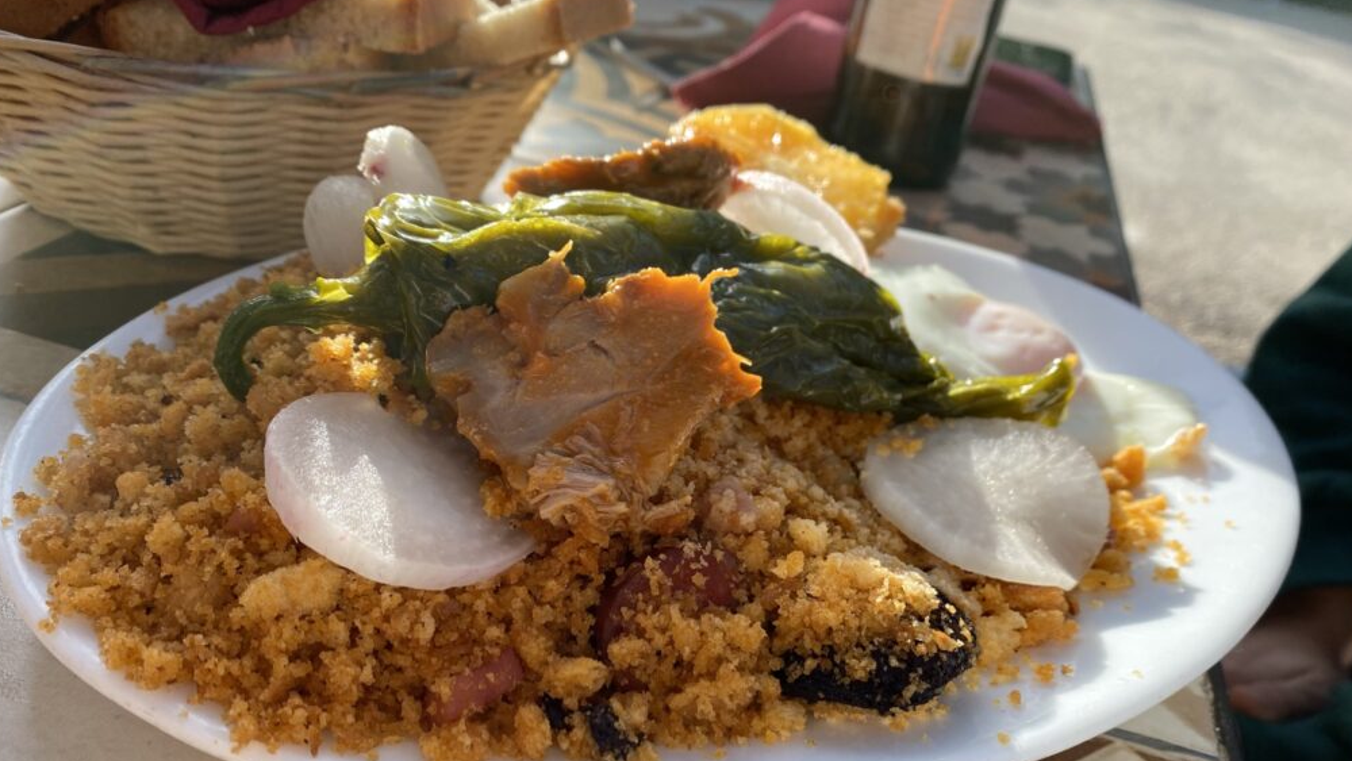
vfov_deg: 39.9
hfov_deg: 66.1
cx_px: 673
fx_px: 1040
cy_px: 488
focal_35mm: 29
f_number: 1.8
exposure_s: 1/1034
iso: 32
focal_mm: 4.25
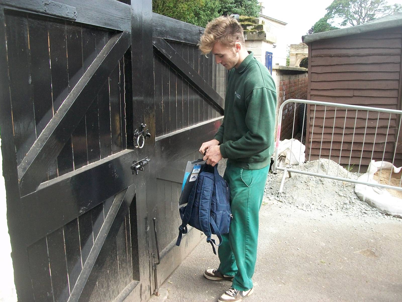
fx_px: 372
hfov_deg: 56.8
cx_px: 201
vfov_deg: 44.2
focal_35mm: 32
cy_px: 151
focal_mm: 5.7
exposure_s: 1/500
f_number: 2.9
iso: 232
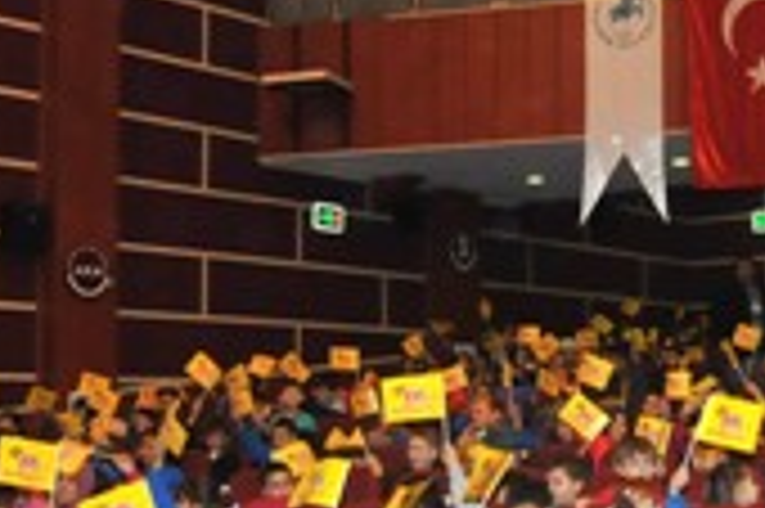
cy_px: 391
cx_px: 612
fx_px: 1507
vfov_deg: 19.0
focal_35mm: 71
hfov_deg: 27.9
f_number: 7.1
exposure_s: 1/60
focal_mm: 18
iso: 800
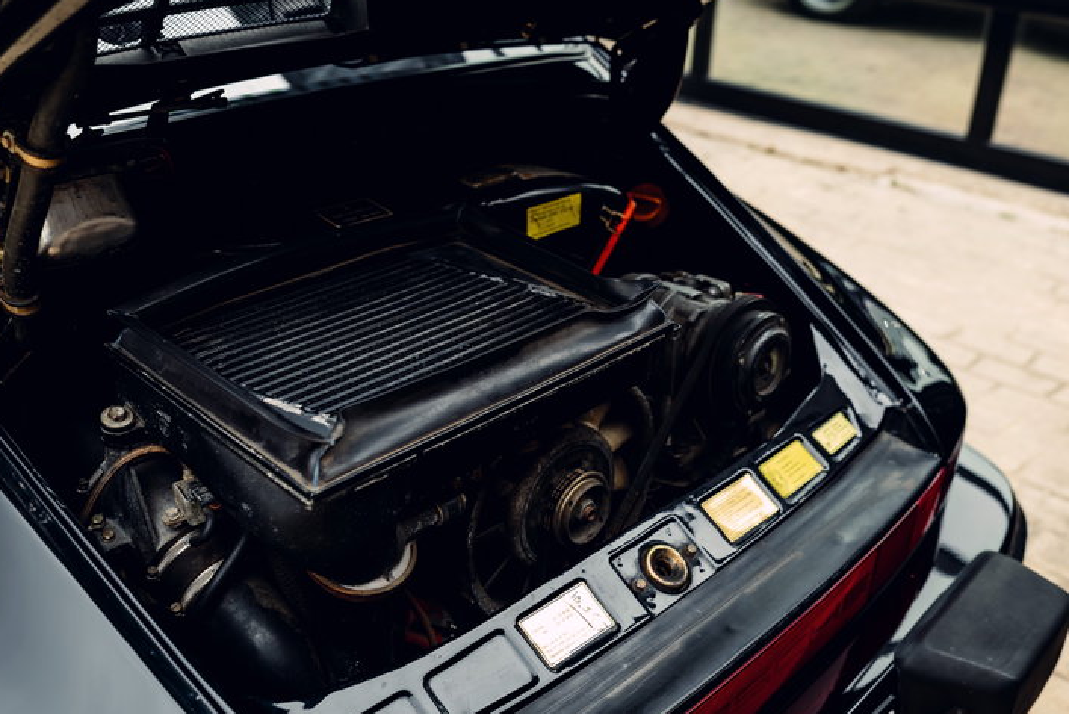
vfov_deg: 35.1
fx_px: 1129
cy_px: 380
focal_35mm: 38
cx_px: 538
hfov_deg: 50.7
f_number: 3.2
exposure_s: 1/60
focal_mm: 35
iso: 400
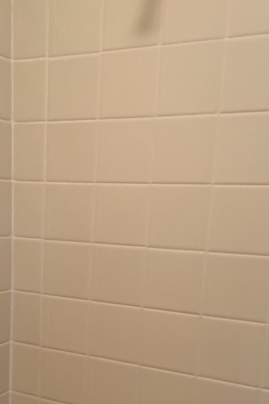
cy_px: 321
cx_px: 86
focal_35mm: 49
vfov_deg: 38.9
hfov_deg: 27.3
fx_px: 549
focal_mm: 4.25
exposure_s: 1/60
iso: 160
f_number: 1.8
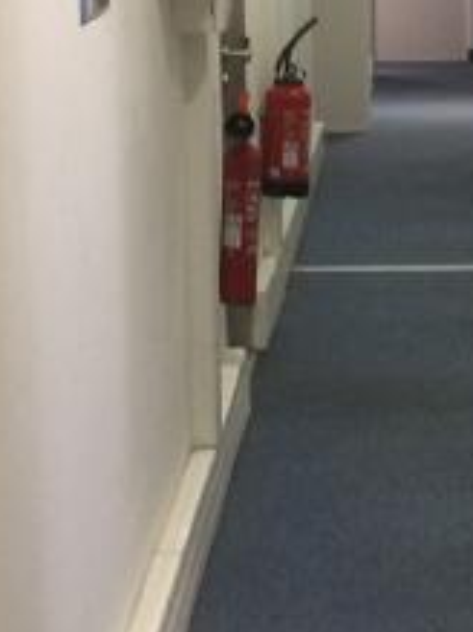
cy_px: 268
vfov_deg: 15.5
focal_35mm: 127
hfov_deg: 11.3
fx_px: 2316
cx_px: 632
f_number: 2.2
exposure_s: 1/33
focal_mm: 4.15
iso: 160
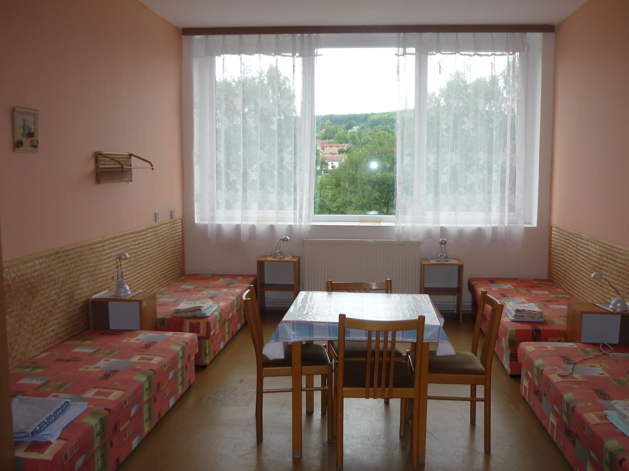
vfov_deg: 42.9
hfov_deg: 55.4
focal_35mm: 33
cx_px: 314
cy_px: 236
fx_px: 600
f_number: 2.8
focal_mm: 5.5
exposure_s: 1/50
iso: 100
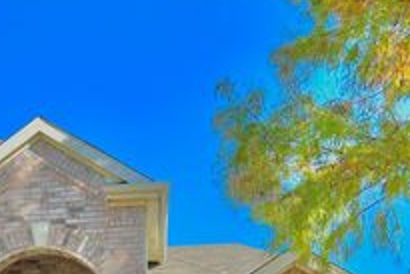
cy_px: 349
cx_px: 28
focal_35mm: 66
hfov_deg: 29.1
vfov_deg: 19.2
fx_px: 752
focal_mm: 5.7
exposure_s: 1/1972
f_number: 1.5
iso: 50
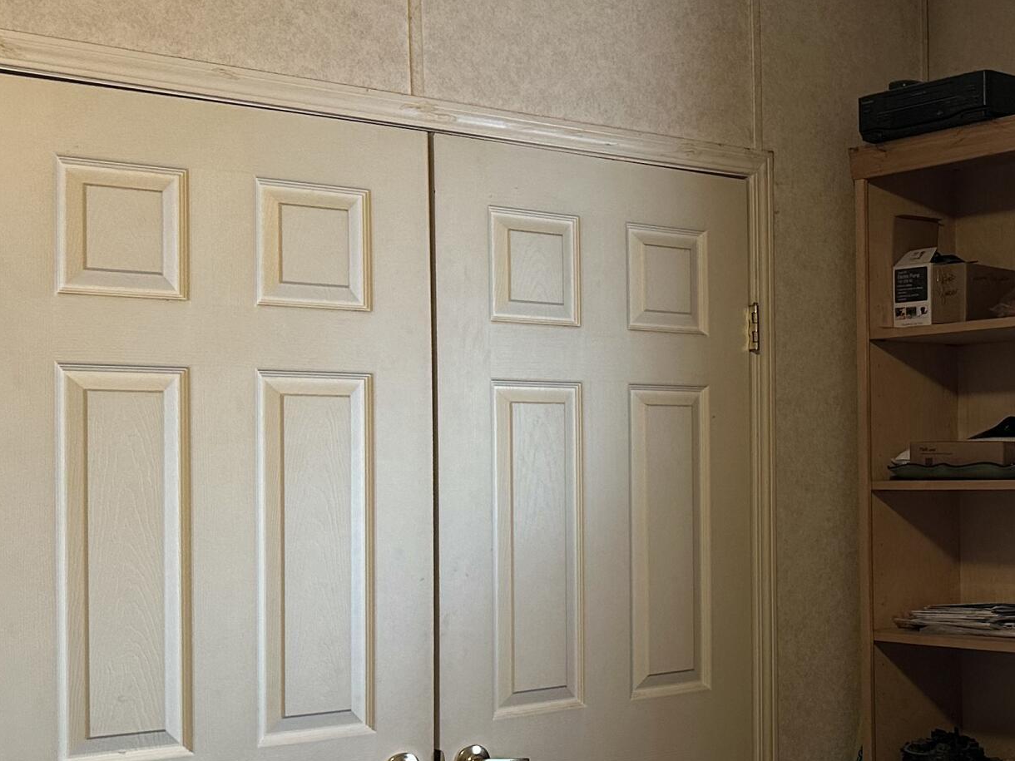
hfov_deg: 30.8
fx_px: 1730
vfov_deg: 24.7
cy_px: 475
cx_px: 960
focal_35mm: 59
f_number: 1.78
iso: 200
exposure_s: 1/60
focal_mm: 6.86
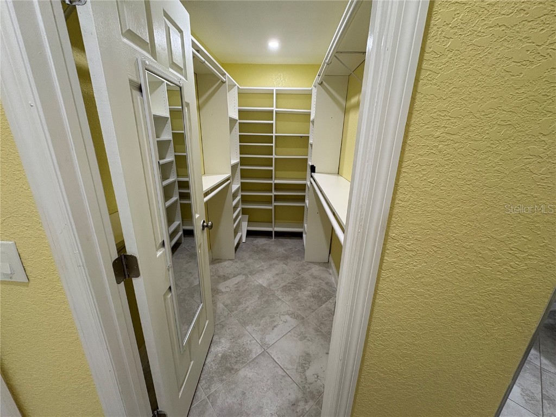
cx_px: 278
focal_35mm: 14
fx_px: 225
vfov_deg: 85.7
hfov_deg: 102.1
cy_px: 208
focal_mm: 2.22
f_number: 2.2
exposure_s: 1/60
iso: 125
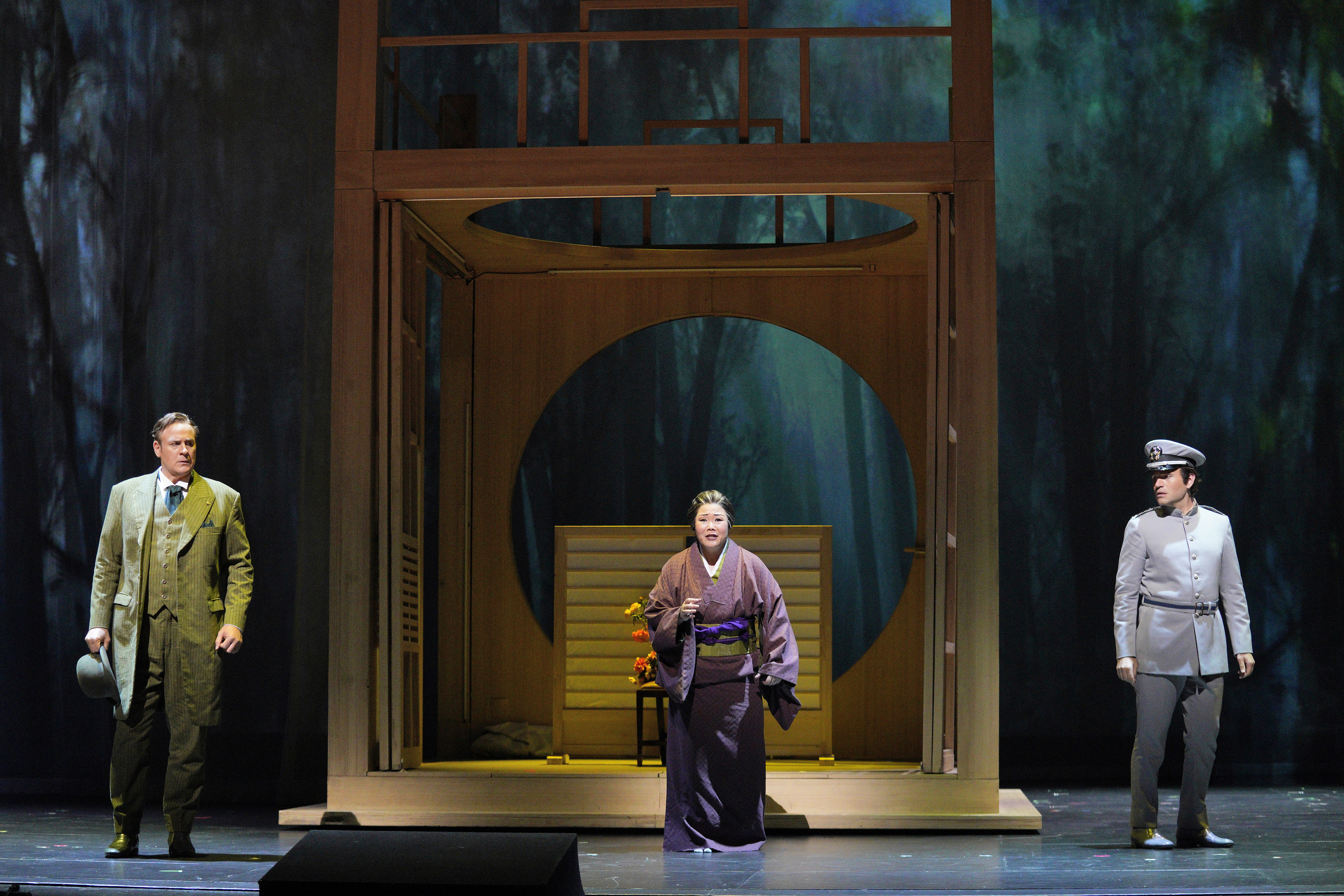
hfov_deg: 28.8
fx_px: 2613
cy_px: 448
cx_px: 672
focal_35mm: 70
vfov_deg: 19.5
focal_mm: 70
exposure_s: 1/200
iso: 4000
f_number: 3.2
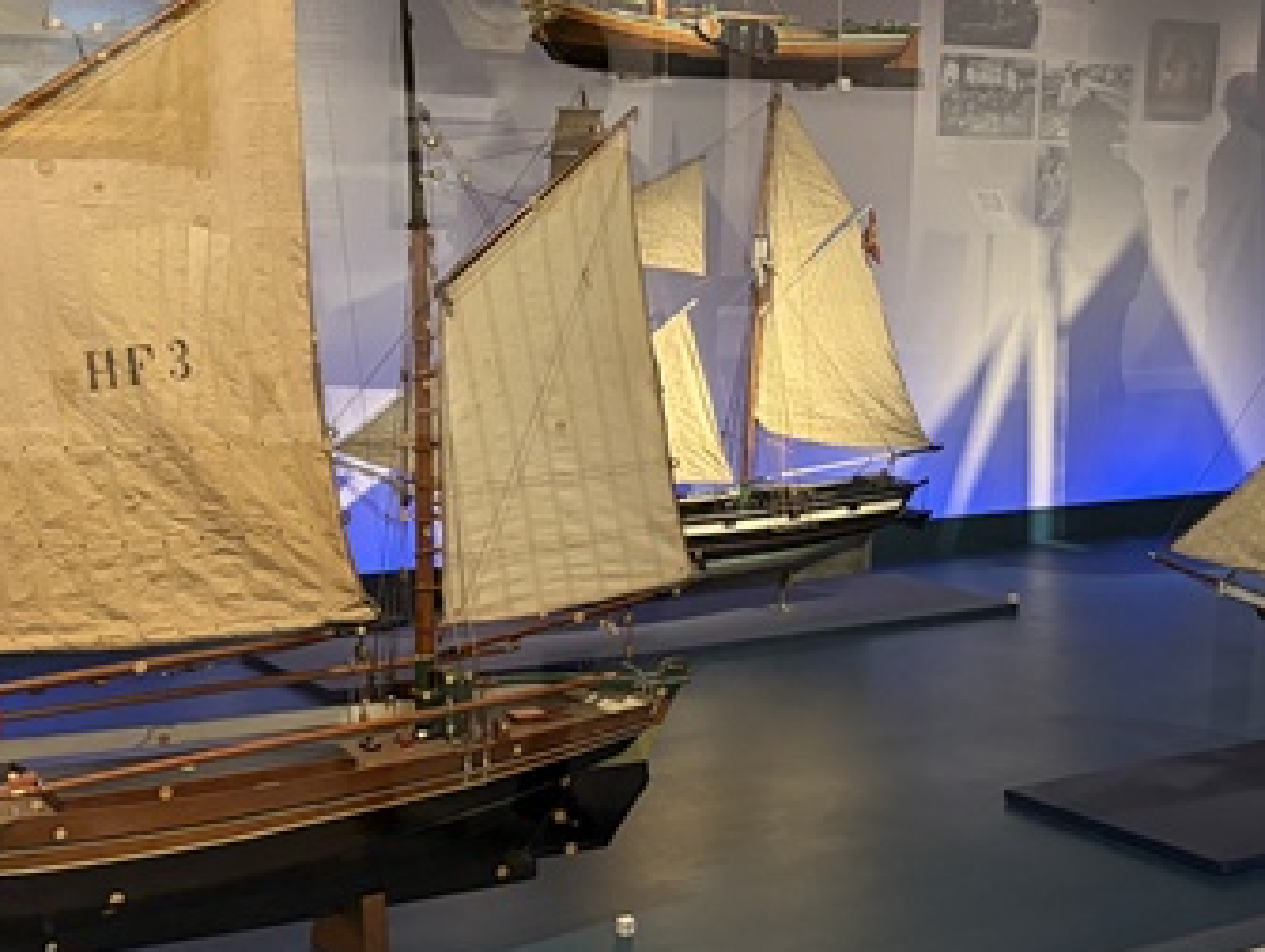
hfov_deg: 30.2
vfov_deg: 23.6
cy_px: 348
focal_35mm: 62
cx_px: 1065
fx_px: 2268
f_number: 1.6
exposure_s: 1/32
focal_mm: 5.96
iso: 400
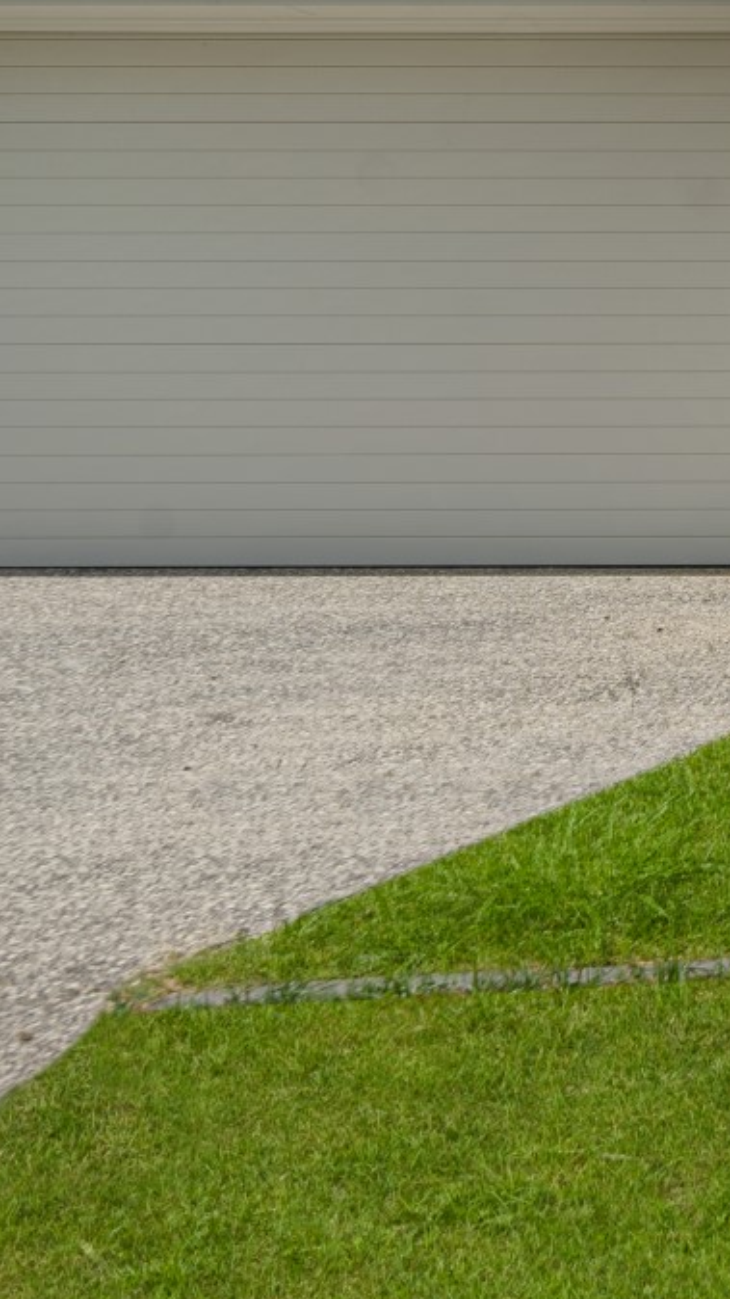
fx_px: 2685
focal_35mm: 78
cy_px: 301
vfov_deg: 26.8
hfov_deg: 14.3
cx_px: 1144
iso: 100
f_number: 7.1
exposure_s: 1/500
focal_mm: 31
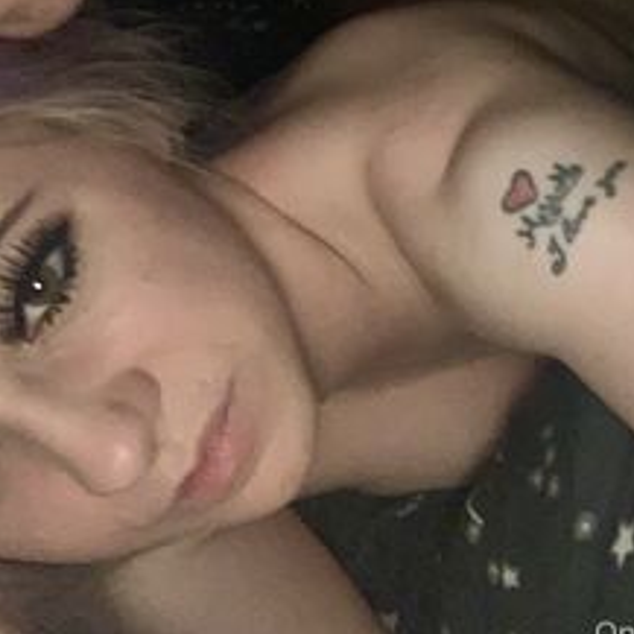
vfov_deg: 27.3
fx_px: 1223
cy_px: -7
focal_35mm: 59
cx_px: 447
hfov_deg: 28.8
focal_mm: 2.87
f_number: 2.2
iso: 500
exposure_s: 1/16
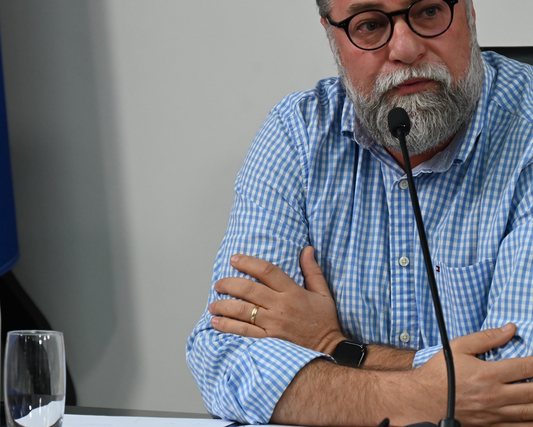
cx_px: 379
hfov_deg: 8.3
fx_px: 3675
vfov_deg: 6.6
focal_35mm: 233
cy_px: 166
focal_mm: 135
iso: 2200
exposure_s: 1/250
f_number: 6.3
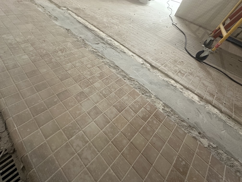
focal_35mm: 14
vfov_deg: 85.7
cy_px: 91
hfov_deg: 102.1
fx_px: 98
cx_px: 121
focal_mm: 2.22
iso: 320
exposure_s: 1/60
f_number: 2.2
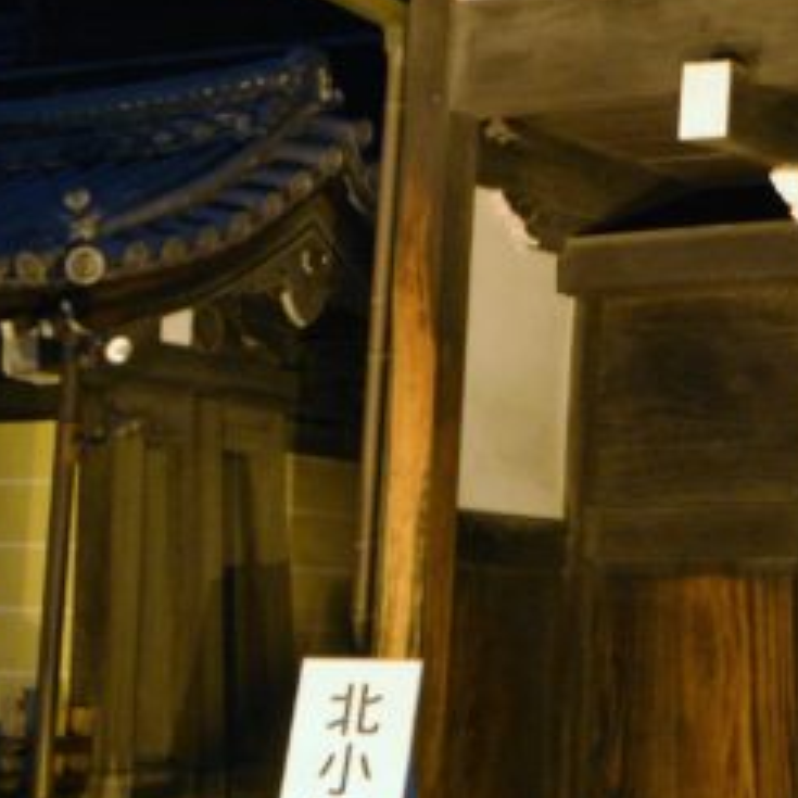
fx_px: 2504
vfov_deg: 17.7
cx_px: 997
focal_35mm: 96
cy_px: 24
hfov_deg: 17.2
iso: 1250
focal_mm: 18
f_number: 3.5
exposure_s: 1/30
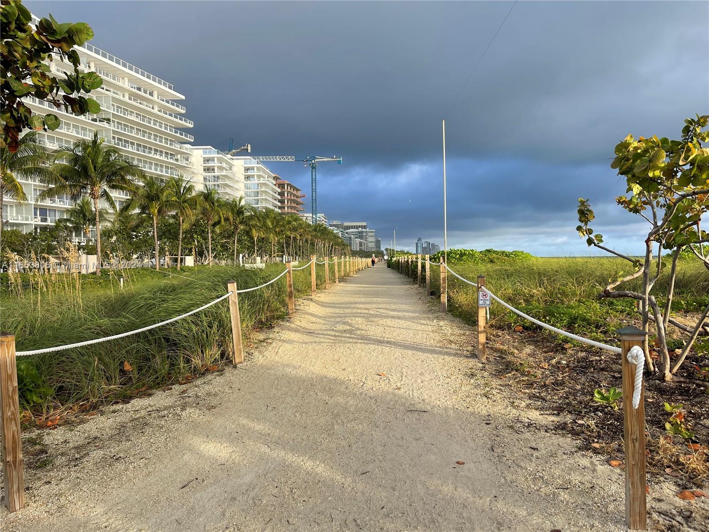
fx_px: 533
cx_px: 354
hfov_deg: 67.3
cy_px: 266
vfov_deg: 53.1
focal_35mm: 26
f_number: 1.6
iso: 32
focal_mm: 5.1
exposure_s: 1/1164
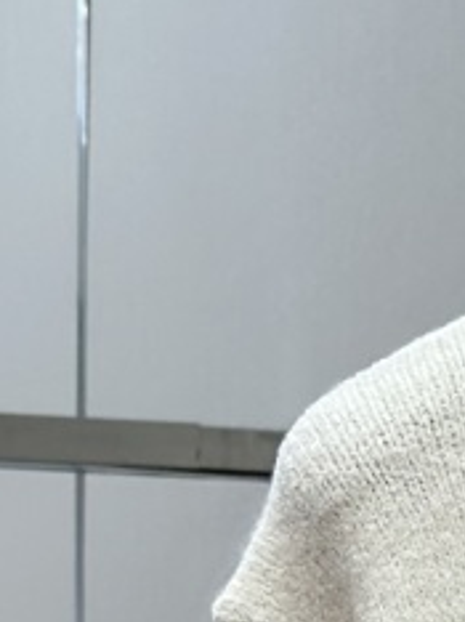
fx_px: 5311
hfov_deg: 5.0
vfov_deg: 6.4
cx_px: 688
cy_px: 1390
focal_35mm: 296
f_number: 1.78
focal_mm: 6.86
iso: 80
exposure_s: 1/464
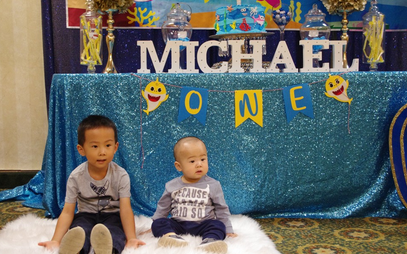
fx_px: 588
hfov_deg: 38.2
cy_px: 135
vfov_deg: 24.4
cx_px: 198
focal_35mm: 53
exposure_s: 1/60
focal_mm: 32.5
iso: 3200
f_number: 4
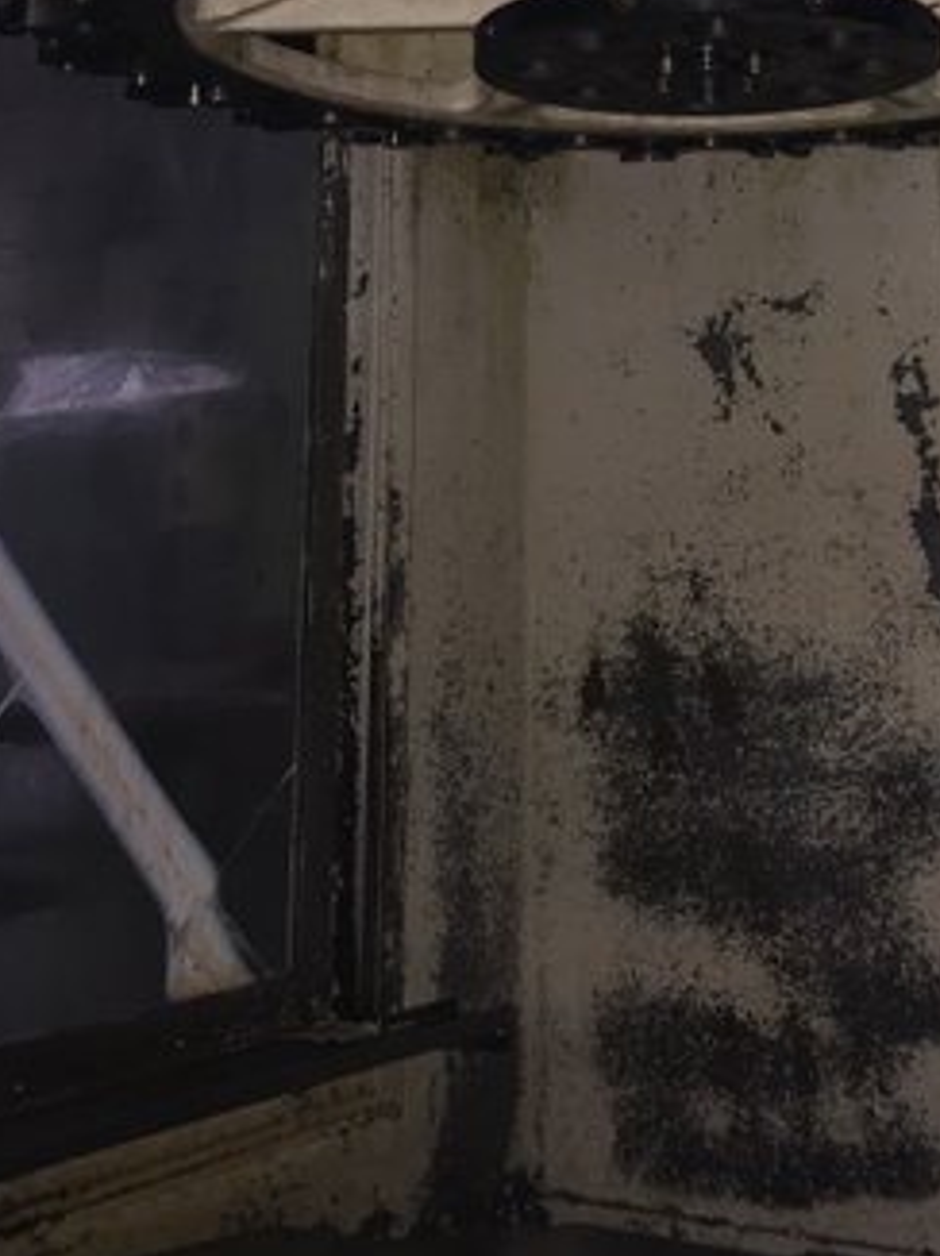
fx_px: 2066
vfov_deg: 31.6
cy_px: 39
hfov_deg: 25.1
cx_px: 774
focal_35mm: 57
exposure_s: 1/17
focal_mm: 4.15
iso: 80
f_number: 2.2
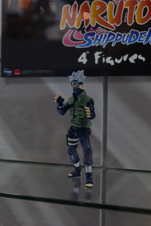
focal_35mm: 50
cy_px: 113
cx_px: 76
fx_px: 314
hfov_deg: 27.0
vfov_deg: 39.6
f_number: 6.3
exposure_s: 1/160
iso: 2000
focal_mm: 50
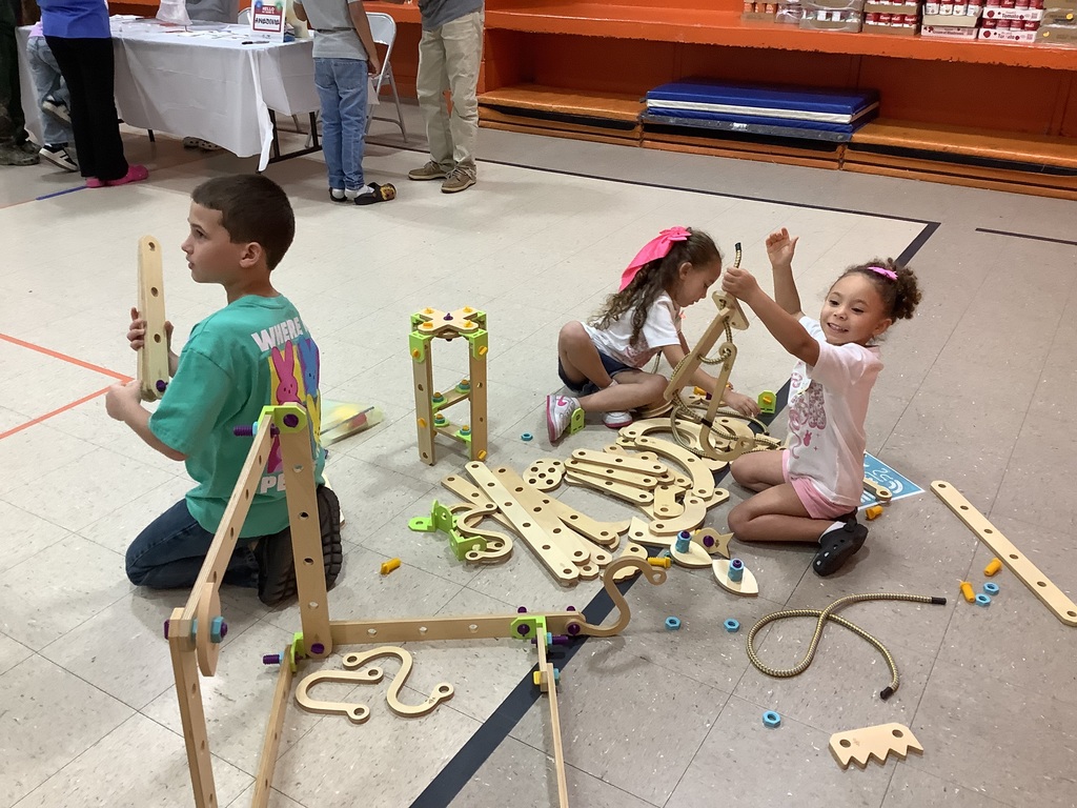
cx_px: 538
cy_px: 404
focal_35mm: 31
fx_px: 964
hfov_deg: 58.4
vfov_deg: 45.4
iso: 160
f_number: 2.4
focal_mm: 3.3
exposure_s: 1/60
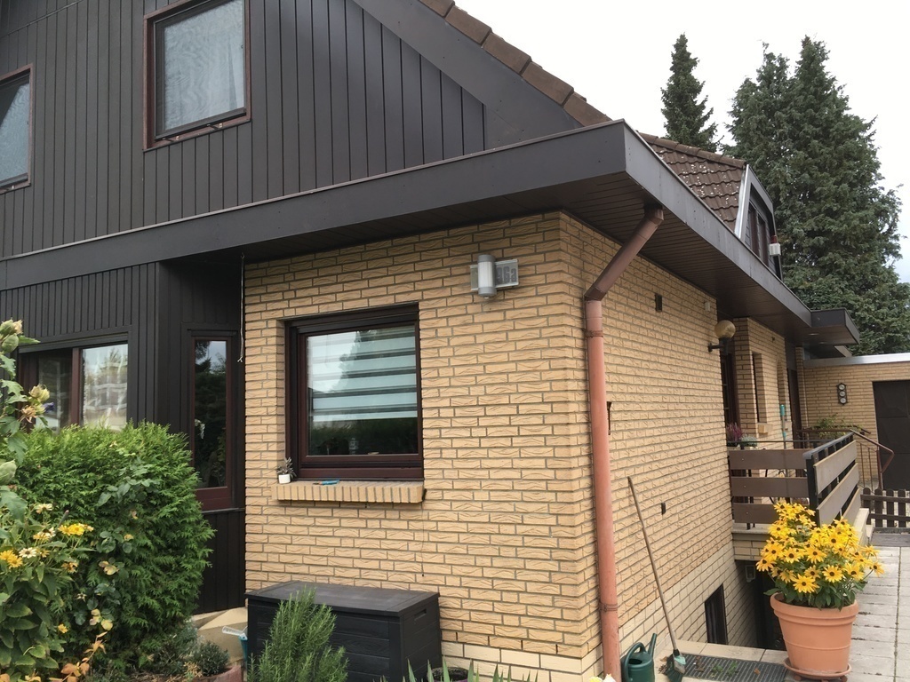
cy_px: 341
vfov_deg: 48.2
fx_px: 762
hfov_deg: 61.7
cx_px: 455
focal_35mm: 29
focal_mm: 4.15
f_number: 2.2
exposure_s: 1/170
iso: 25
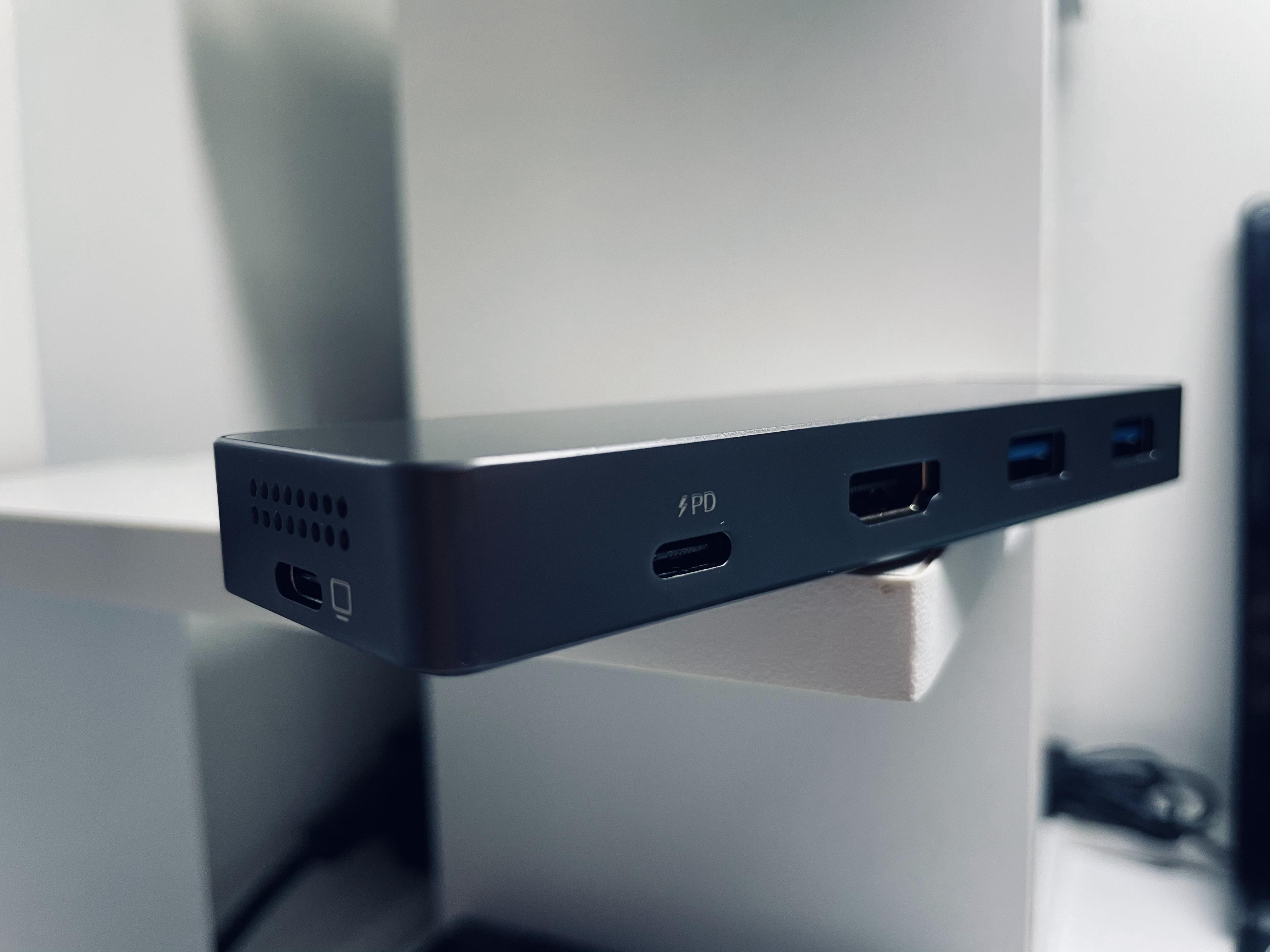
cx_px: 635
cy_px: 476
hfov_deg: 67.3
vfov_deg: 53.1
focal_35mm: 26
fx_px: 954
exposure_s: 1/60
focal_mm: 4.2
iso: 250
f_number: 1.6
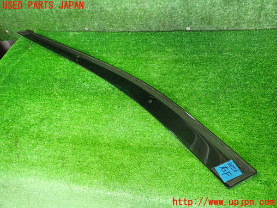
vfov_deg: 46.8
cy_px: 104
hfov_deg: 60.0
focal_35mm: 30
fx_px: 240
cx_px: 138
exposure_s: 1/30
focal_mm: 5.4
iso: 800
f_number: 2.3
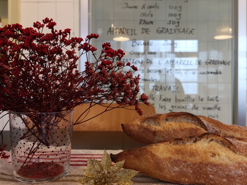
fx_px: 250
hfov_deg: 52.6
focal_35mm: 35
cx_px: 128
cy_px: 94
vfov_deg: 40.7
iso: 160
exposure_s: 1/60
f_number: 1.8
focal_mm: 3.95
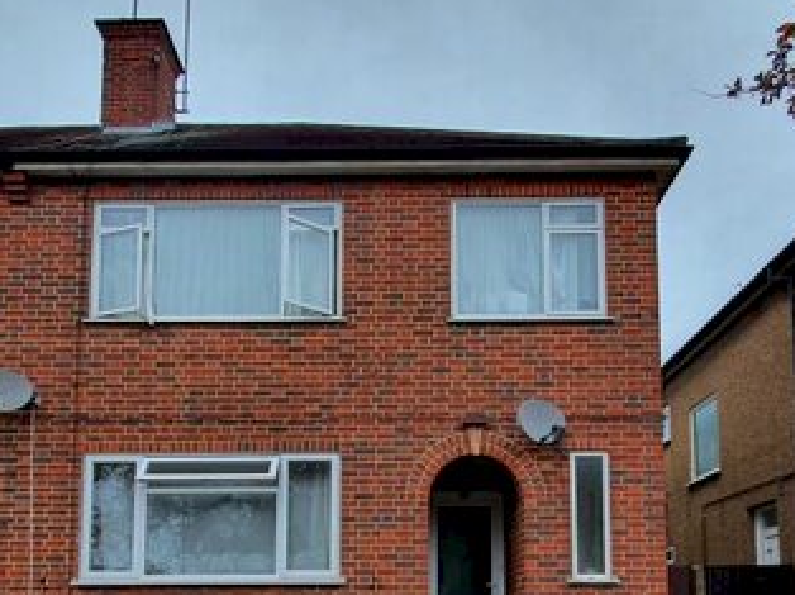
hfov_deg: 61.7
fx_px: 666
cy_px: 553
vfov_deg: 43.3
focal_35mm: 29
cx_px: 398
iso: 50
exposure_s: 1/136
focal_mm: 1.8
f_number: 2.2
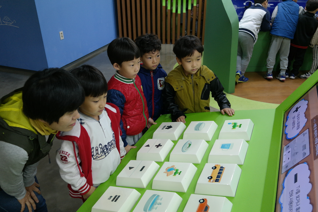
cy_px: 106
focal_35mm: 30
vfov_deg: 43.6
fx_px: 265
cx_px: 159
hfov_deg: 61.9
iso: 800
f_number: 3.5
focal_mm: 20
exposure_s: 1/40
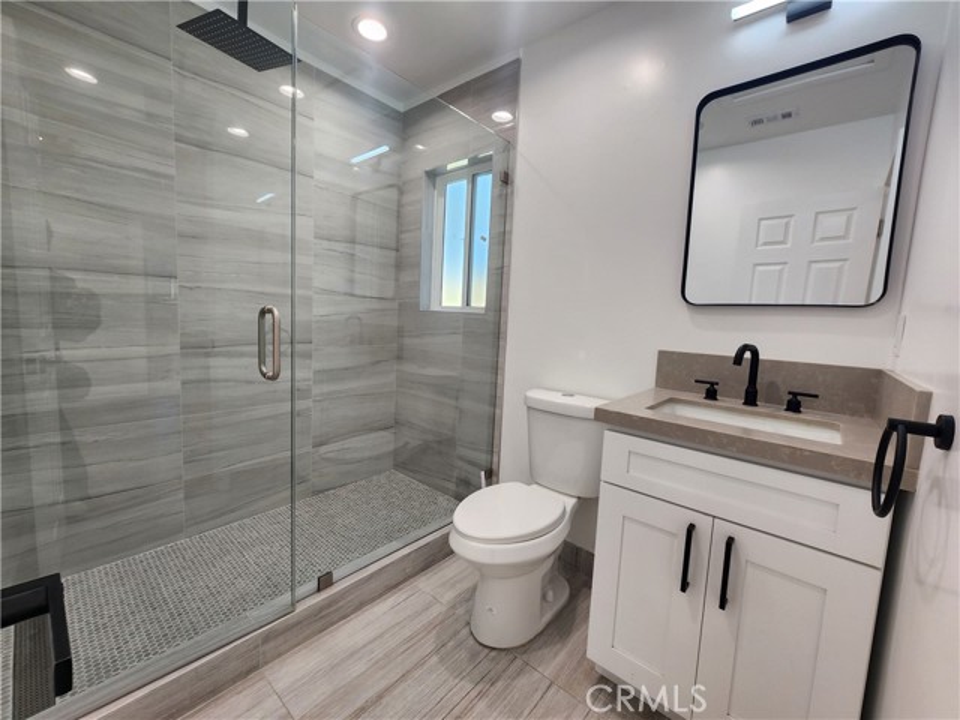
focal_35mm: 13
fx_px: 361
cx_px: 480
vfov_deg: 89.9
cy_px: 360
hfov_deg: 106.2
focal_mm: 2.2
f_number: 2.2
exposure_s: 1/60
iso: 64
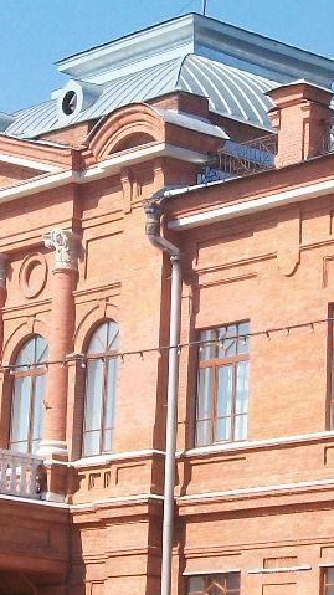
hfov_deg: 9.2
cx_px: 160
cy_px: 329
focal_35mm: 131
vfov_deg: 16.4
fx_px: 2065
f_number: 5.4
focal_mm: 7.6
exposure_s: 1/320
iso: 80
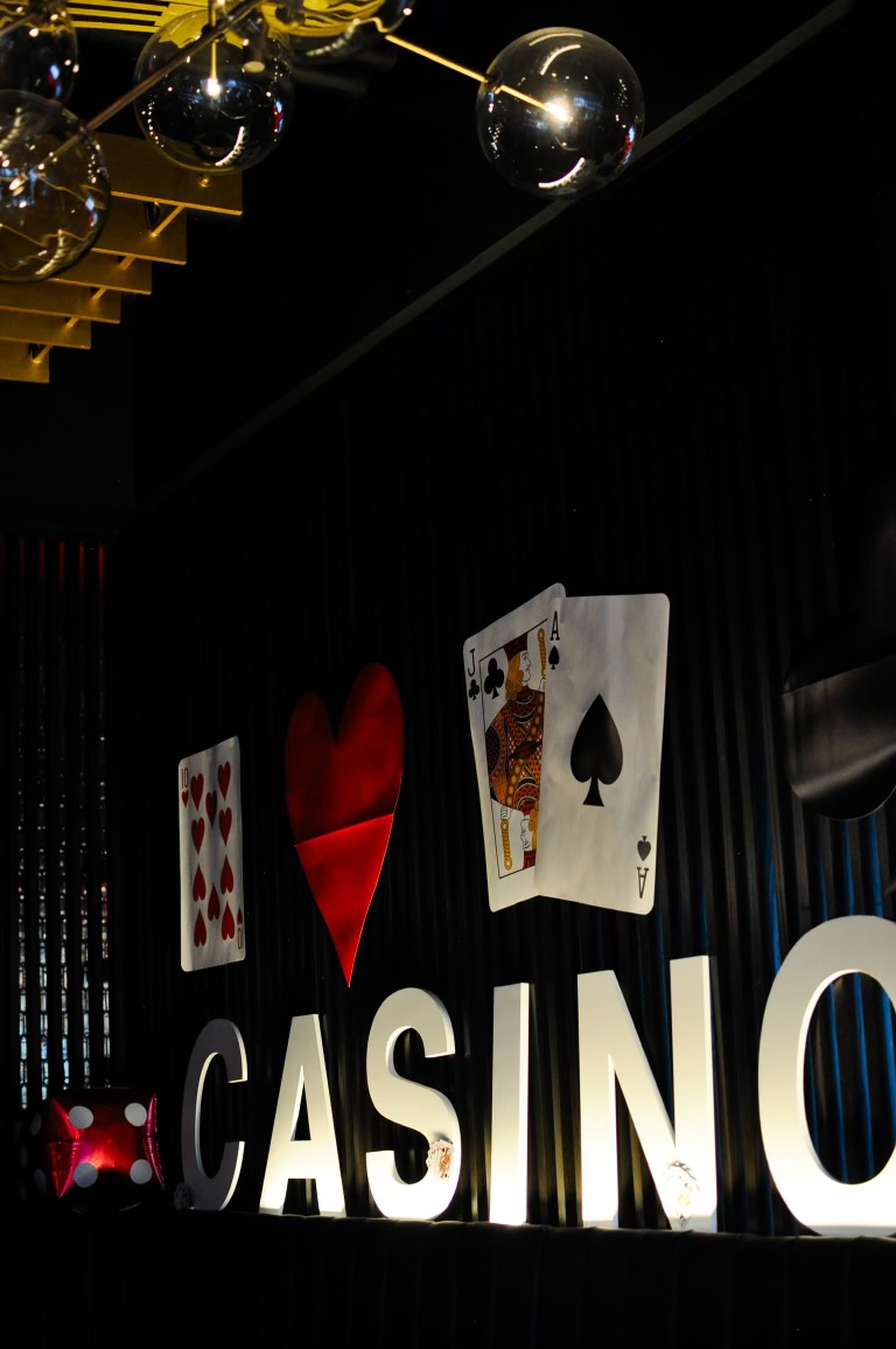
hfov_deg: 25.7
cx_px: 448
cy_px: 674
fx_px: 1965
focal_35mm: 52
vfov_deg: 37.9
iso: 800
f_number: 2.8
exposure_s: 1/30
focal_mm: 35
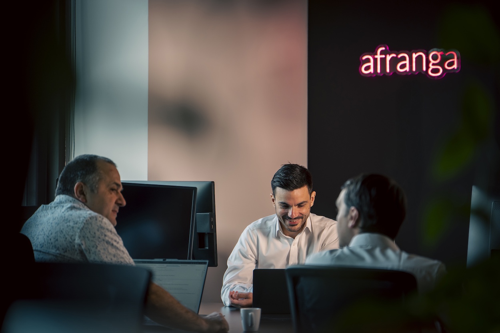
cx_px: 250
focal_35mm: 137
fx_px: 1902
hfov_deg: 15.0
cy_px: 166
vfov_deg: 10.0
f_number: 2.8
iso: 500
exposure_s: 1/125
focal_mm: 137
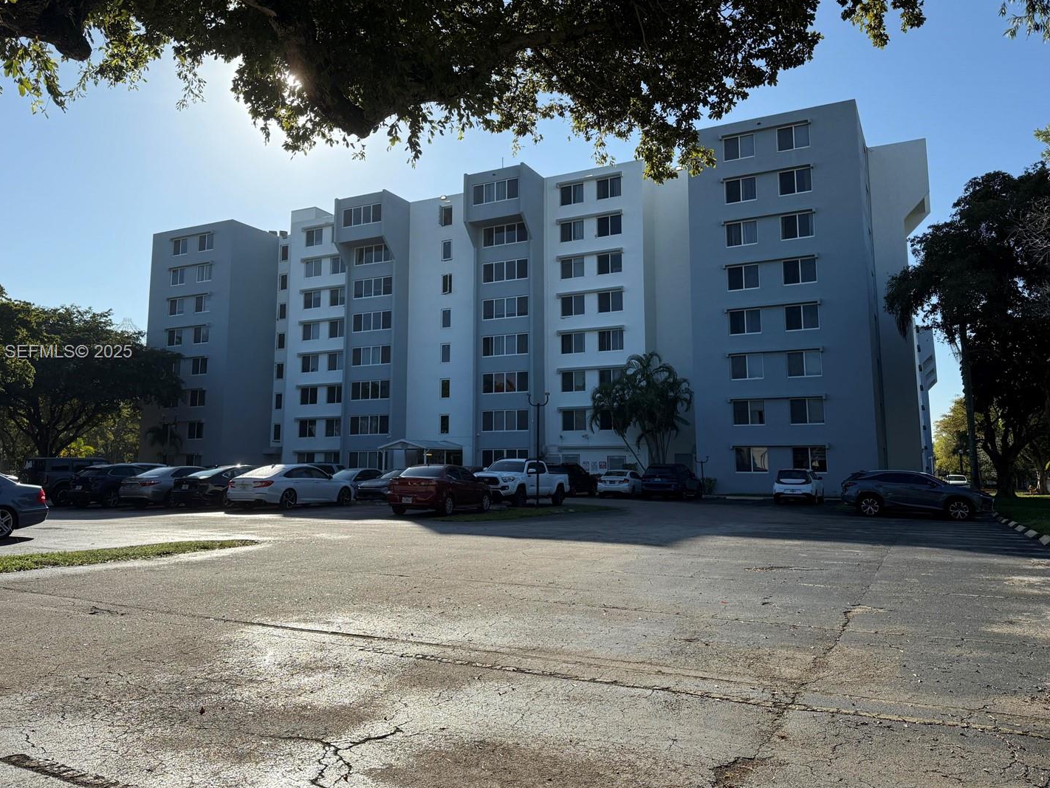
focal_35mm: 27
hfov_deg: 65.3
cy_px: 353
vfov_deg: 51.3
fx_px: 819
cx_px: 493
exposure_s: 1/7353
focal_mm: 6.76
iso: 125
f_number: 1.78
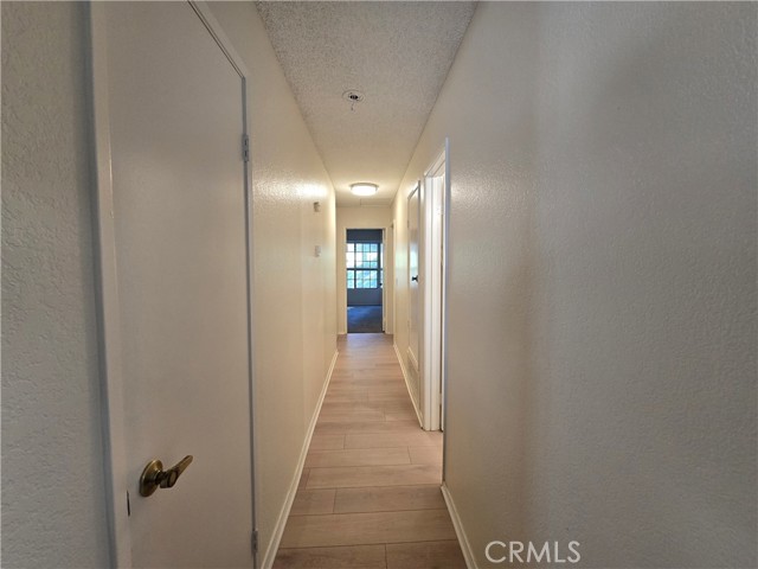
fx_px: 285
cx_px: 379
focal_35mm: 13
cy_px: 284
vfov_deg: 89.9
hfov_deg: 106.2
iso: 200
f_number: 2.2
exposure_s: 1/60
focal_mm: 2.2
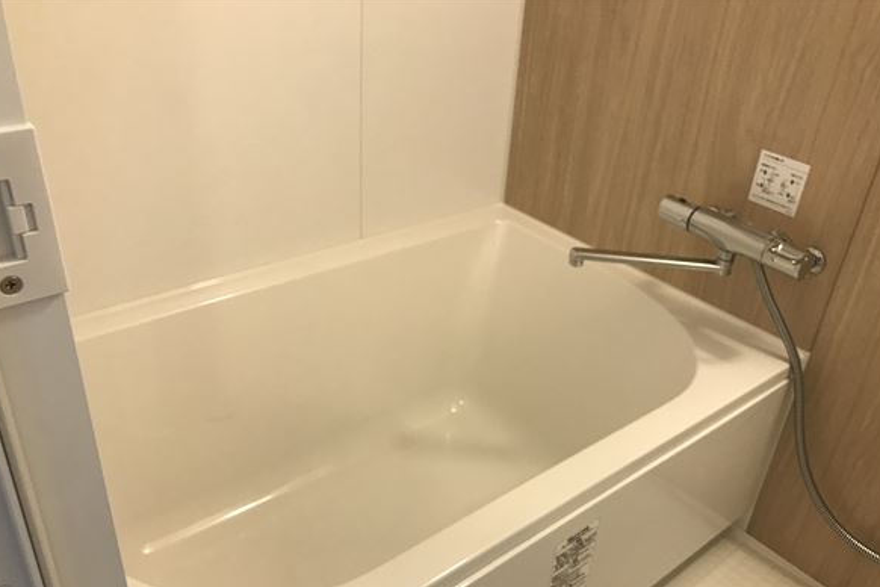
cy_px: 359
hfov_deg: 58.7
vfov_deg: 40.9
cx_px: 466
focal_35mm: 32
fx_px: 782
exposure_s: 1/20
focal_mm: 3.99
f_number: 1.8
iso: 40
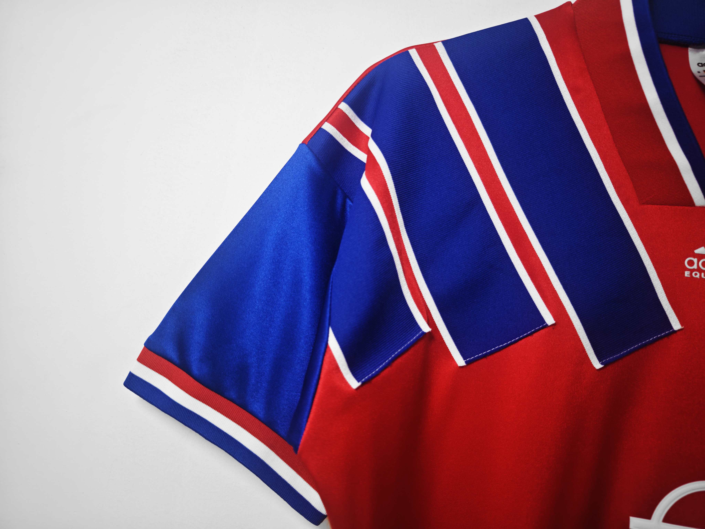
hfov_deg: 73.9
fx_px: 468
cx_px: 352
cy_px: 264
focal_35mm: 23
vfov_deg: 58.9
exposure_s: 1/100
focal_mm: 8.67
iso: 84
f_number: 1.75
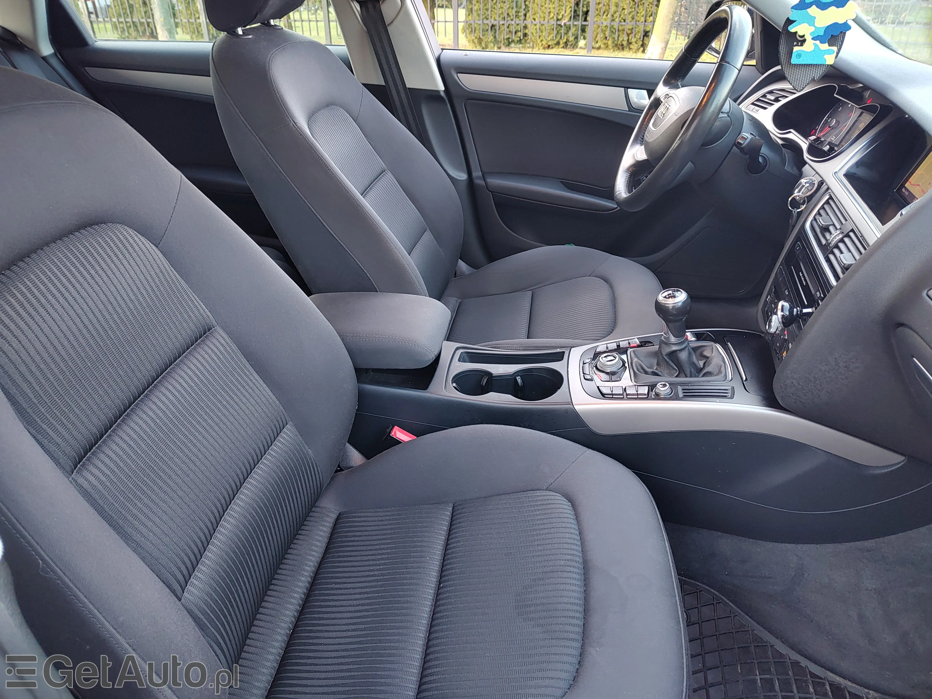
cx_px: 466
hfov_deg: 73.9
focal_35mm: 23
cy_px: 350
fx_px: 619
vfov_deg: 58.9
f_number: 1.8
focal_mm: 5.56
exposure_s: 1/33.3
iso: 273
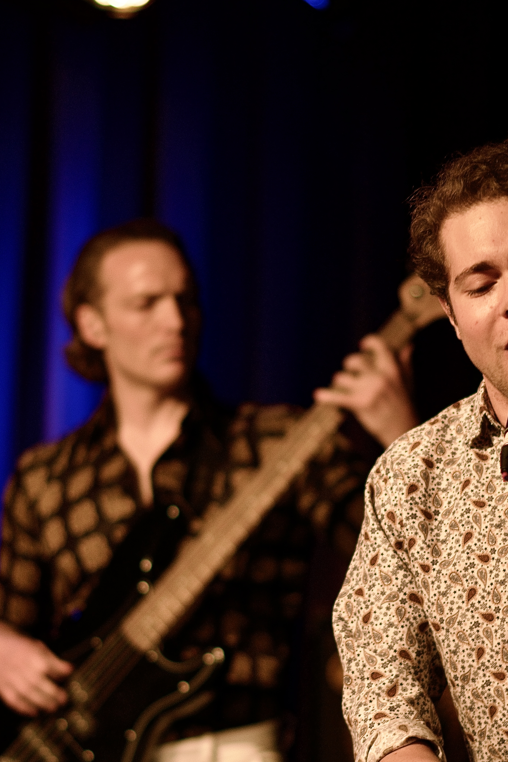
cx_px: 297
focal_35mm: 184
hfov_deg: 7.5
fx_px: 3888
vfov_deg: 11.2
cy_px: 500
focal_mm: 85
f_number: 1.8
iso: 400
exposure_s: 1/100
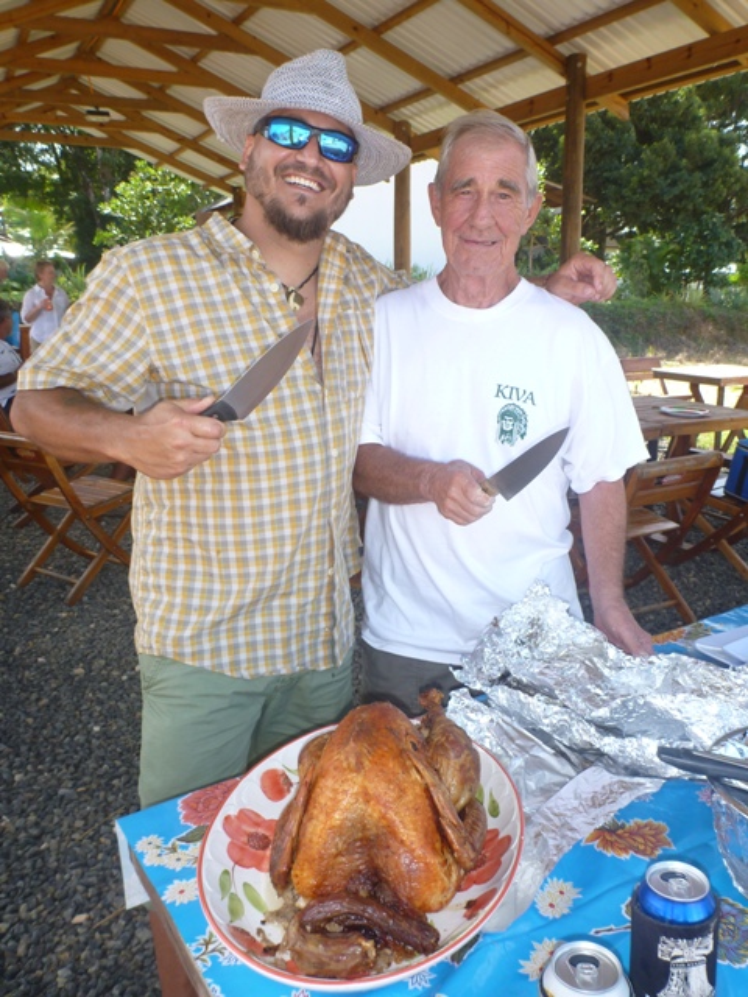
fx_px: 836
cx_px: 374
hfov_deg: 48.2
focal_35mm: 29
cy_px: 498
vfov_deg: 61.7
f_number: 3.4
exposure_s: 1/200
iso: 100
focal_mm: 5.2
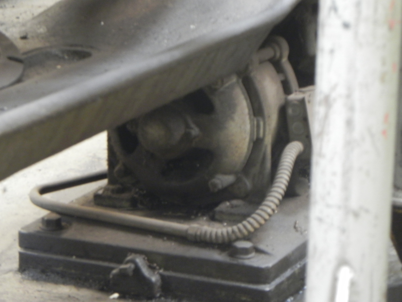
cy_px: 151
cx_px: 201
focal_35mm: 144
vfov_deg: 10.3
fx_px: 1672
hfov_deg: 13.7
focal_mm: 25.7
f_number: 4.5
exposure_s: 1/5.5
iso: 400
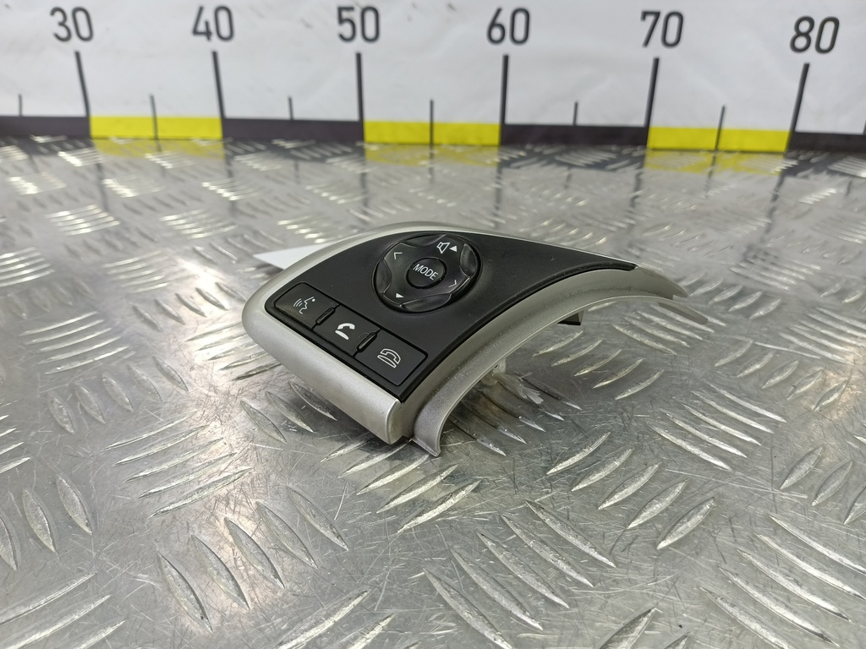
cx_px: 433
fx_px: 575
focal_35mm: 23
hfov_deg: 73.9
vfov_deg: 58.9
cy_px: 324
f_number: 1.6
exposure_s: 1/50
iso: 140
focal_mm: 4.11
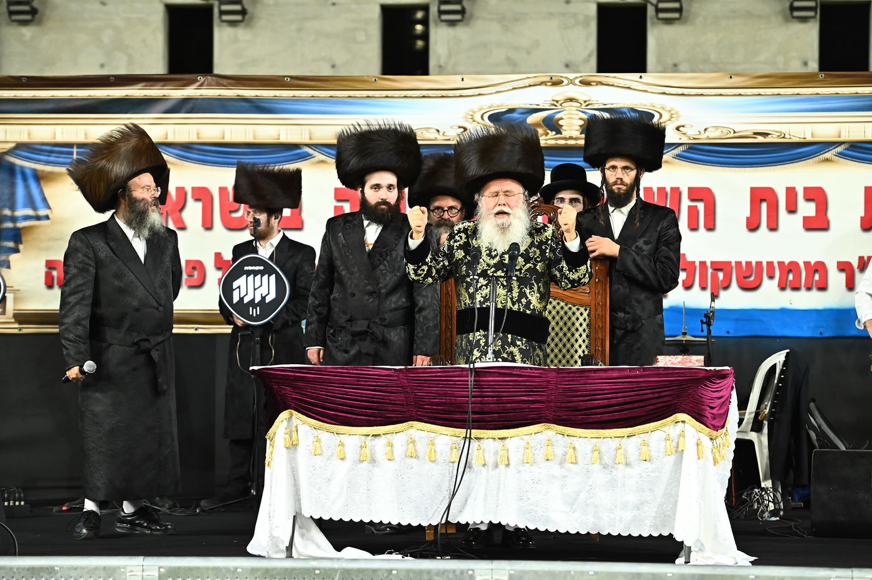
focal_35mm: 105
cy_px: 290
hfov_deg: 19.5
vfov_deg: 13.0
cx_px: 436
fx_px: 2542
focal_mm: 105
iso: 3200
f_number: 5.6
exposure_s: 1/160
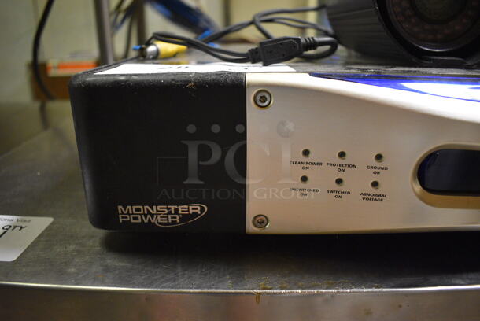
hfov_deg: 67.3
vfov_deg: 48.0
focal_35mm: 27
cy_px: 160
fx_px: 360
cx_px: 240
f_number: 3.5
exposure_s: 1/50
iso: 3200
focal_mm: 18
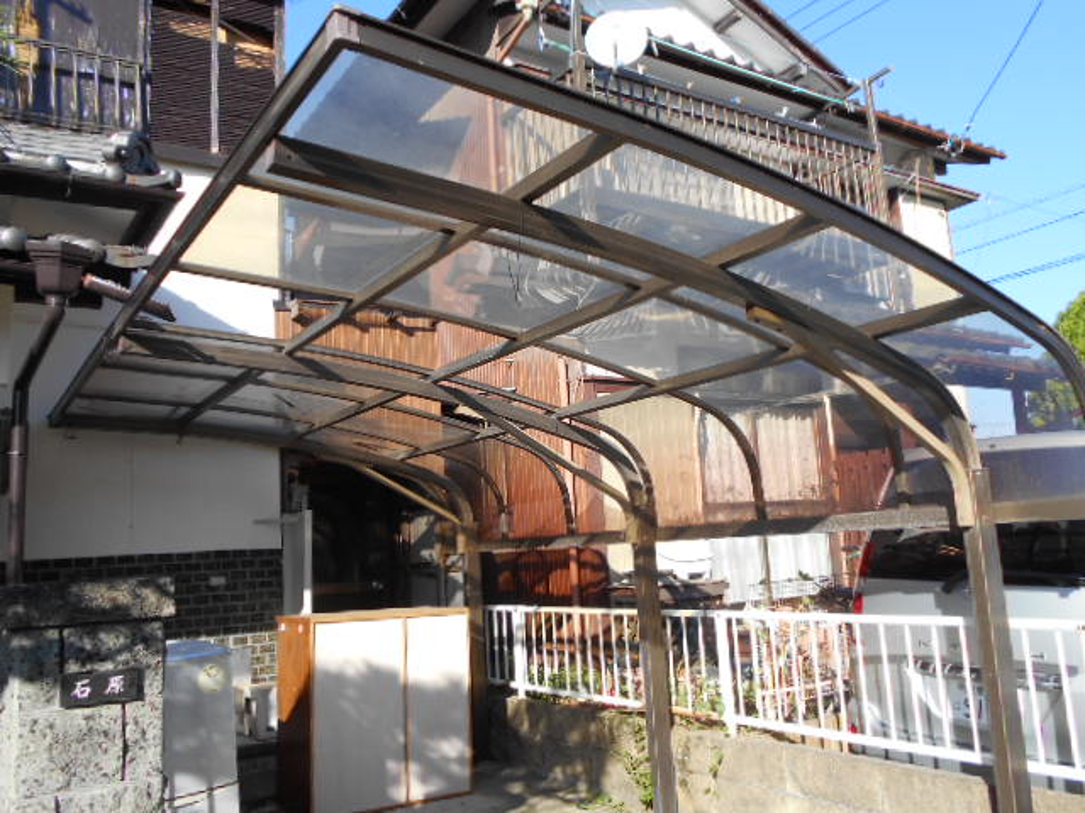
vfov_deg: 46.8
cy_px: 406
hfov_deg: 60.0
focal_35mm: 30
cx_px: 542
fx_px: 940
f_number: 3.4
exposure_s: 1/400
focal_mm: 5.1
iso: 80
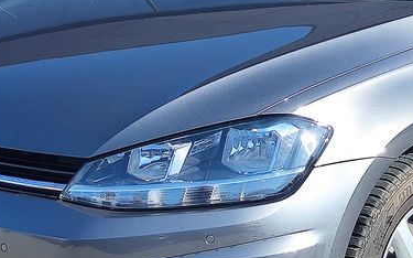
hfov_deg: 26.3
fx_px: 878
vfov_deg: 16.7
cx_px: 292
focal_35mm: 78
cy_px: 106
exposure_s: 1/462
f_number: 1.69
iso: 50
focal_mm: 7.01
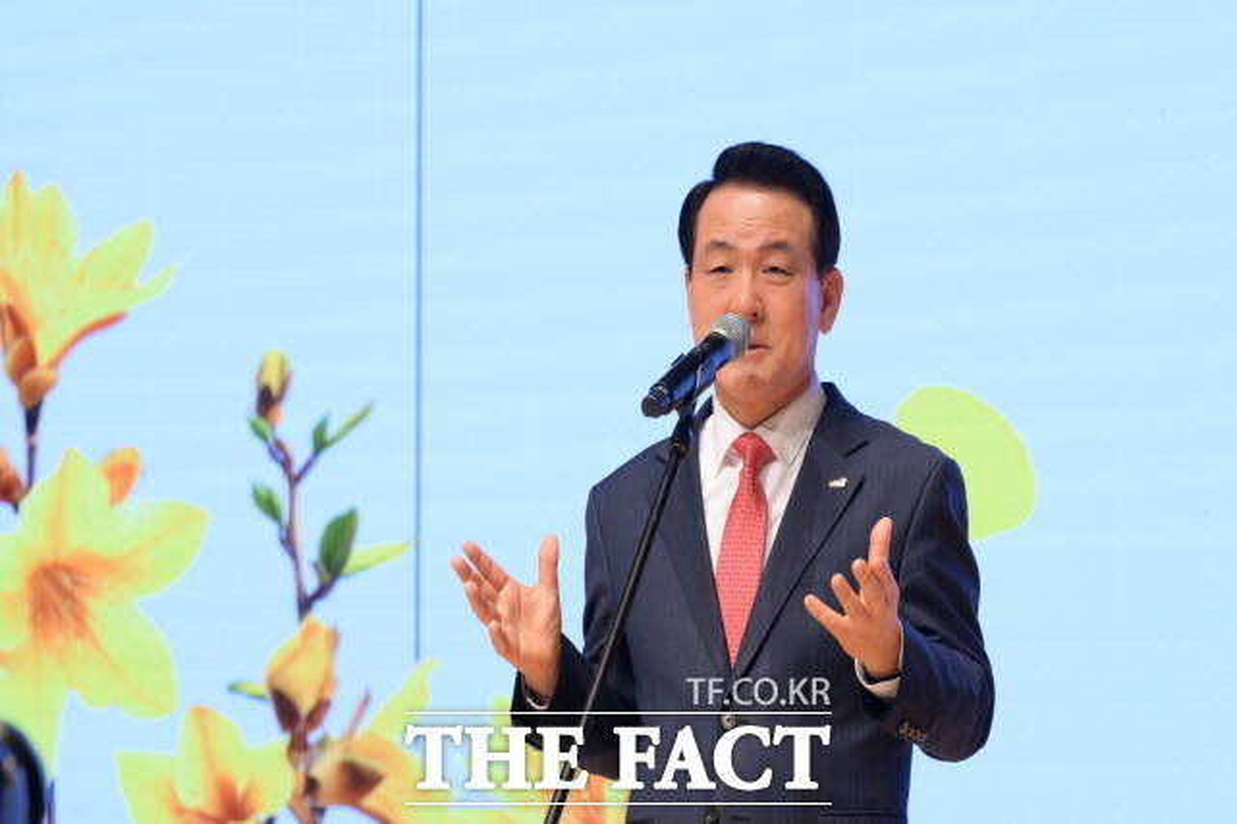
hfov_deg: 12.8
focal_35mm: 160
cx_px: 618
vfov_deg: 8.6
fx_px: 5496
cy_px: 412
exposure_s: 1/200
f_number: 10
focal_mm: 160
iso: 4000
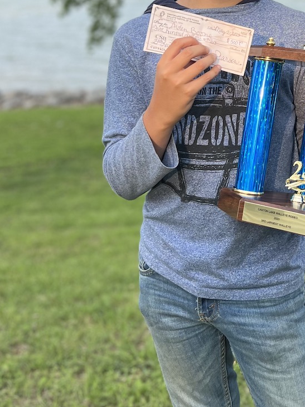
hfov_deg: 25.1
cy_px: 90
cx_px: 254
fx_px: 670
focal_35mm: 57
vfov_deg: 33.0
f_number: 1.5
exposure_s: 1/581
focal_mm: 5.7
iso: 50
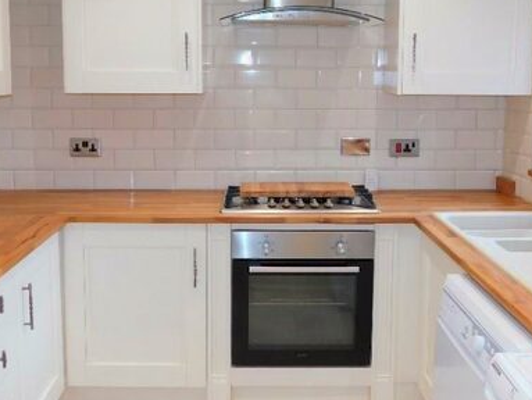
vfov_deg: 34.2
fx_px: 646
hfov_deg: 44.7
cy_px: 147
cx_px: 257
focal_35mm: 42
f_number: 3
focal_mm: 4
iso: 140
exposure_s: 1/30
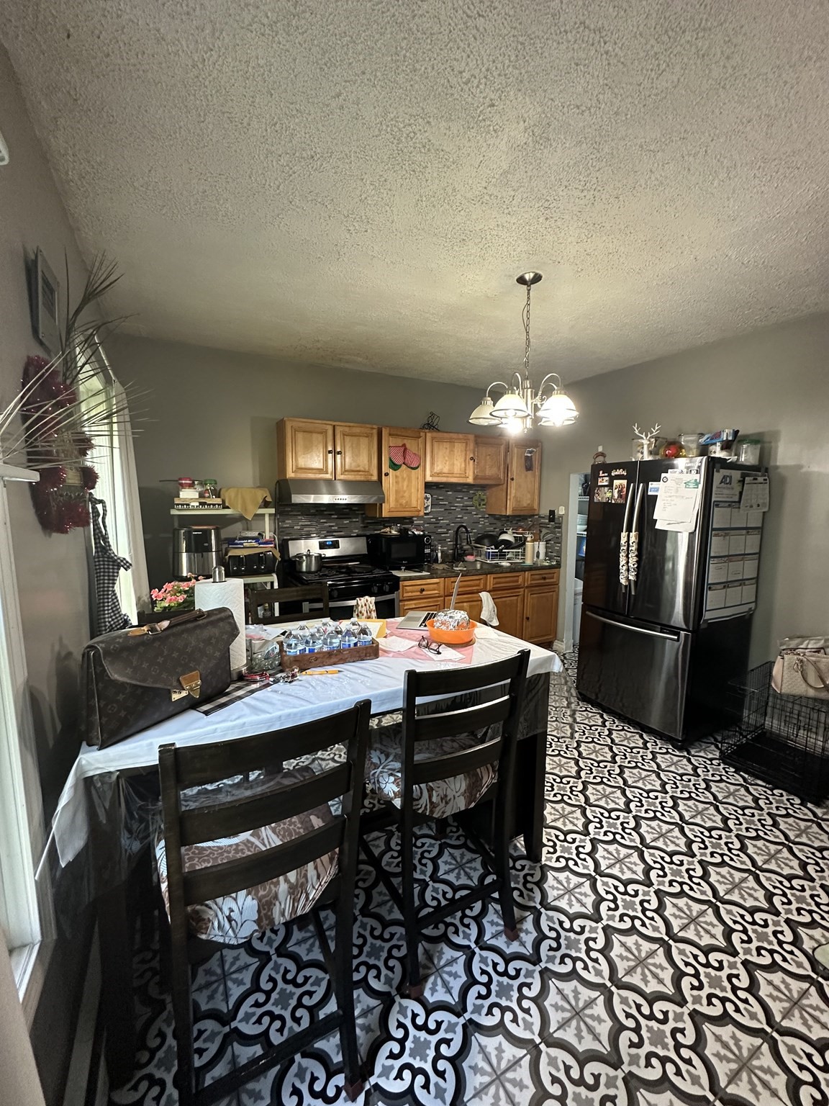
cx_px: 414
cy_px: 553
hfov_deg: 85.7
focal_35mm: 14
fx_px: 447
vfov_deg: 102.1
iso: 250
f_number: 2.2
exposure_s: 1/60
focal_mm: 2.22
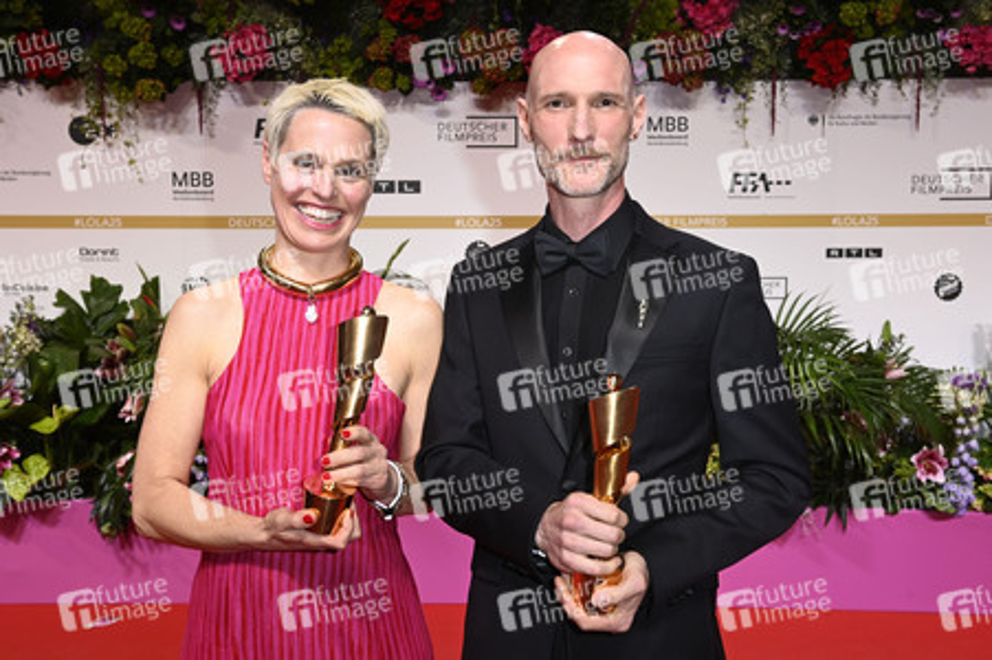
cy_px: 330
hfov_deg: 48.5
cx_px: 496
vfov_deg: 33.4
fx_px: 1101
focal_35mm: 40
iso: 1000
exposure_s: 1/125
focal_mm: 40
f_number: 6.3
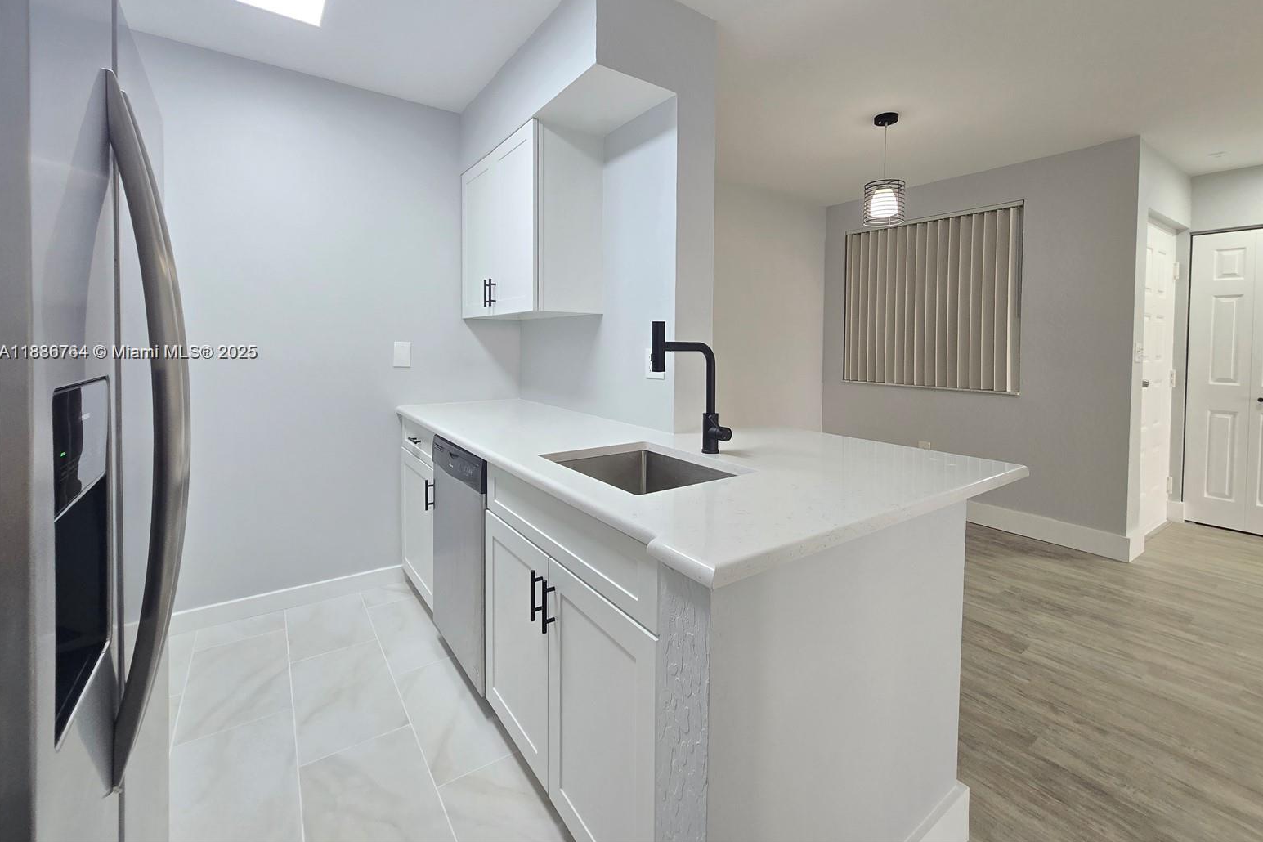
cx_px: 649
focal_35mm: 14
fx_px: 491
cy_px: 353
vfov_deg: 80.6
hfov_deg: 104.2
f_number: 2.2
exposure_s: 1/60
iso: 160
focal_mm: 2.2
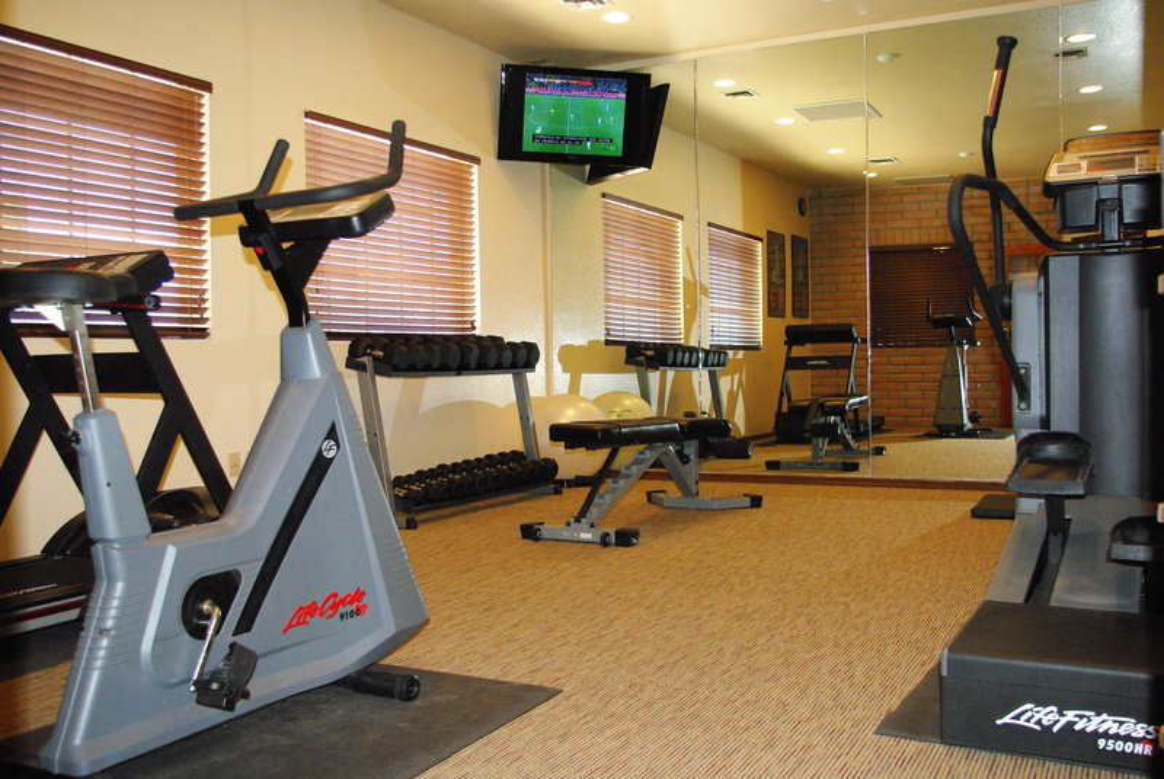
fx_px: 1003
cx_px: 582
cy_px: 390
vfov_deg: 42.4
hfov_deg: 60.2
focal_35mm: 31
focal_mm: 21.25
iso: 1600
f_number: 4
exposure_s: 1/180
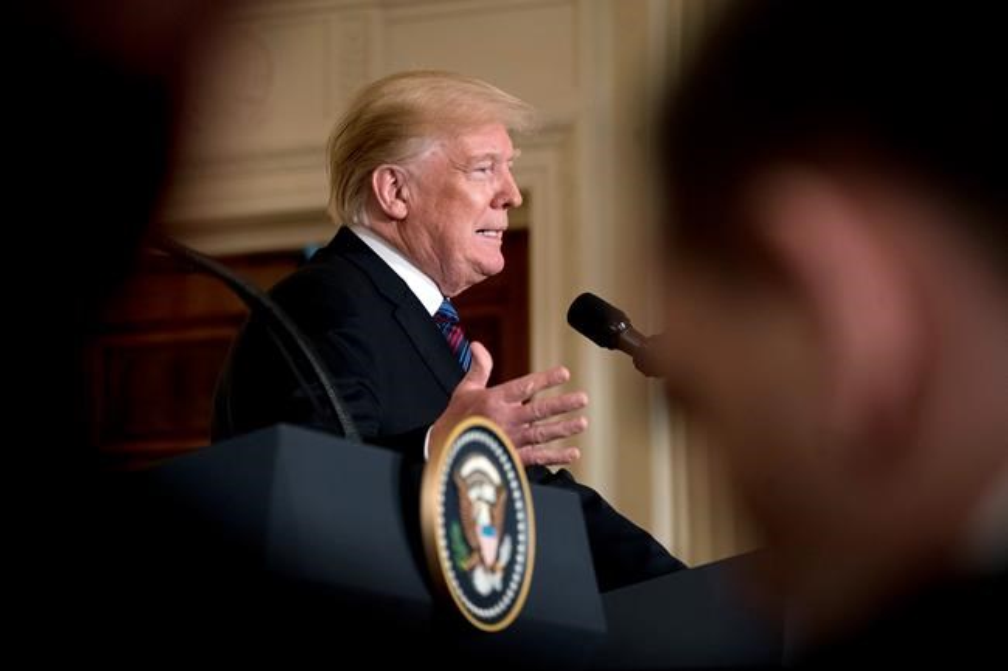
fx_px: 4842
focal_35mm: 173
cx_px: 504
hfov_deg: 11.9
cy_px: 336
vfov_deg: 7.9
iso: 3200
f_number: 5.6
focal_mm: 173
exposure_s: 1/400
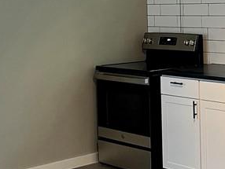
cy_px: 45
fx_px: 605
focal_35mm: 93
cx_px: 219
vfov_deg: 15.8
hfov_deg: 20.5
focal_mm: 5.1
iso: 125
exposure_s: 1/60
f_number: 1.6
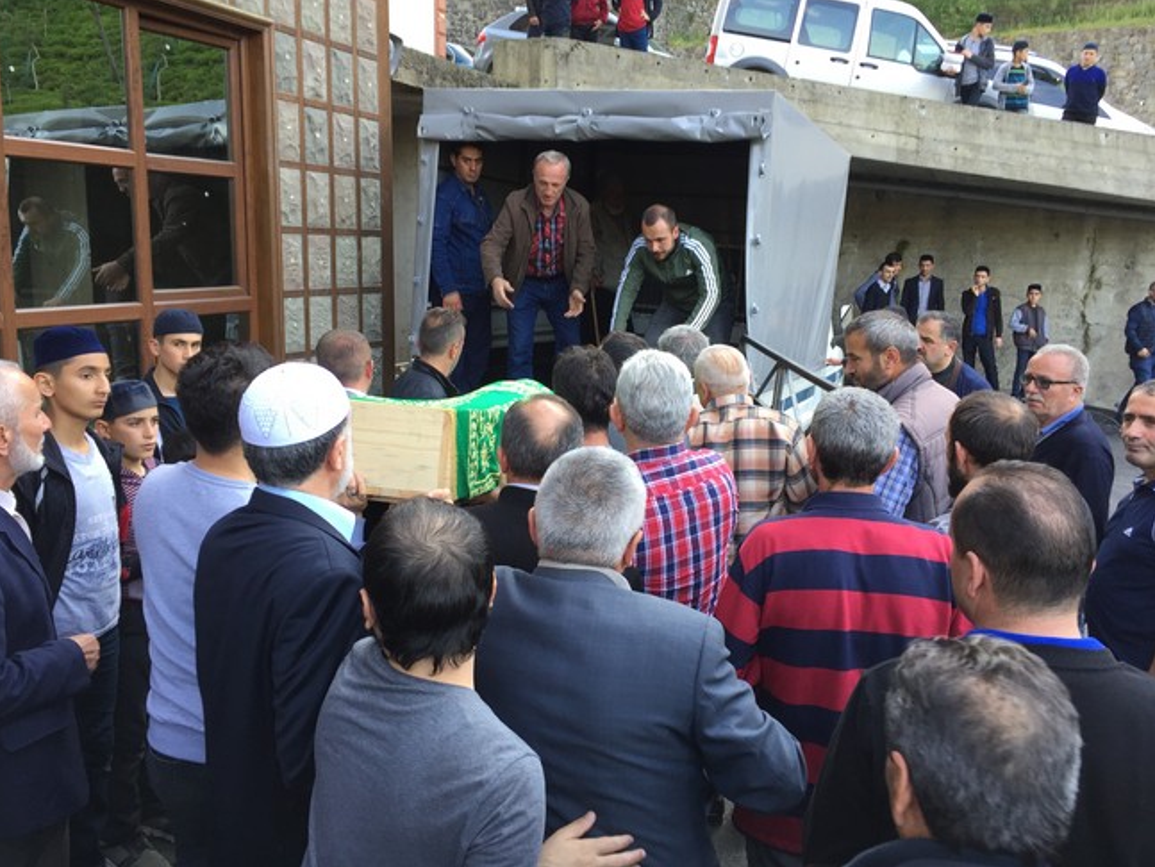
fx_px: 1002
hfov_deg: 59.9
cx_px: 584
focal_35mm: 30
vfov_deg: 46.8
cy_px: 432
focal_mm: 4.15
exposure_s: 1/100
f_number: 2.2
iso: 40
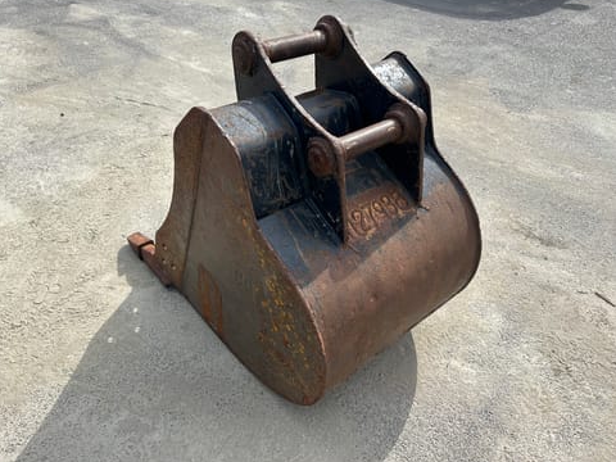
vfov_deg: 54.9
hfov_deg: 69.4
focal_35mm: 25
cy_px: 224
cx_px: 296
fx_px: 445
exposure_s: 1/3597
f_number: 1.78
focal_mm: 6.86
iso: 80
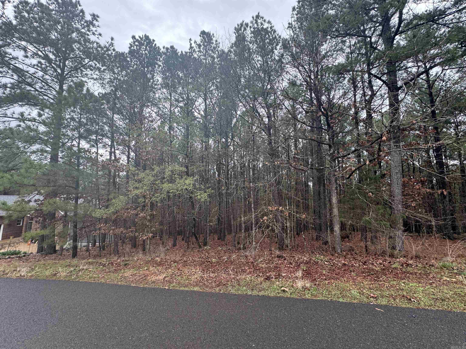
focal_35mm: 14
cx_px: 233
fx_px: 188
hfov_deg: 102.1
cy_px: 174
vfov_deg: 85.7
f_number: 2.2
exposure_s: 1/99
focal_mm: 2.22
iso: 80
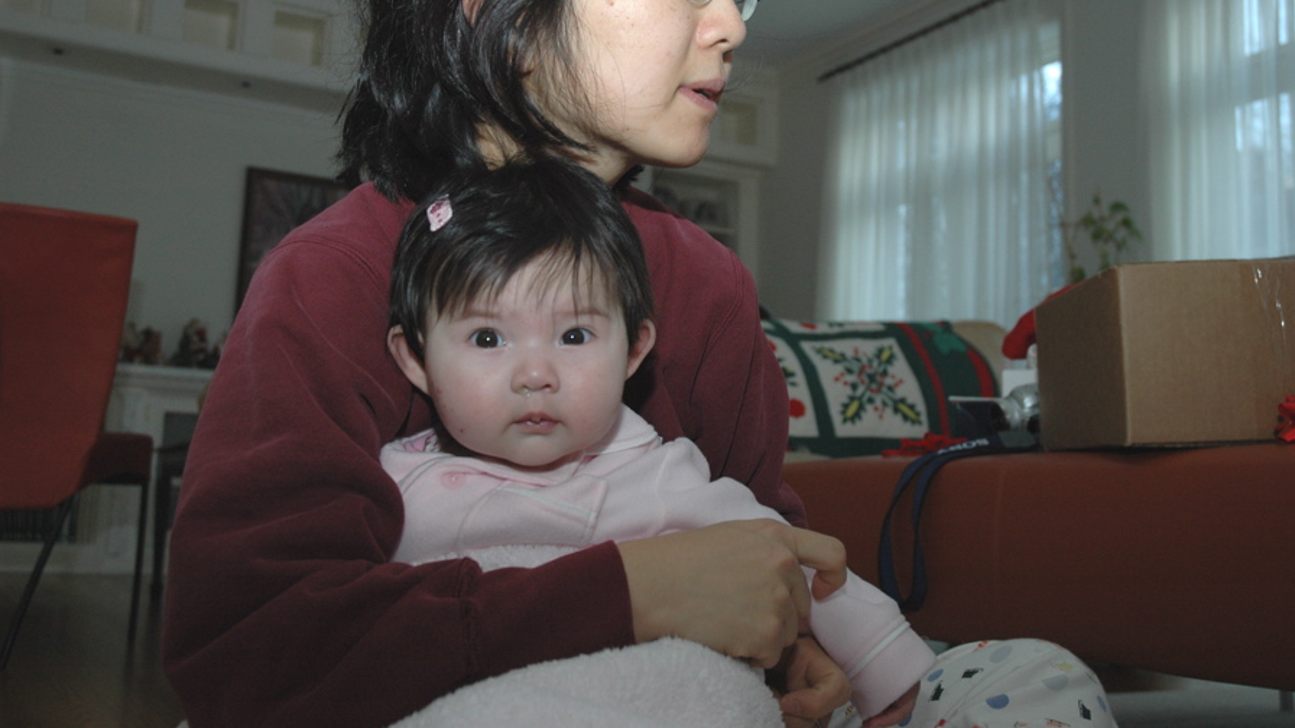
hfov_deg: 47.8
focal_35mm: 43
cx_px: 648
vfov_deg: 28.0
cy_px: 312
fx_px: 1460
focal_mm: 27
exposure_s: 1/60
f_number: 5
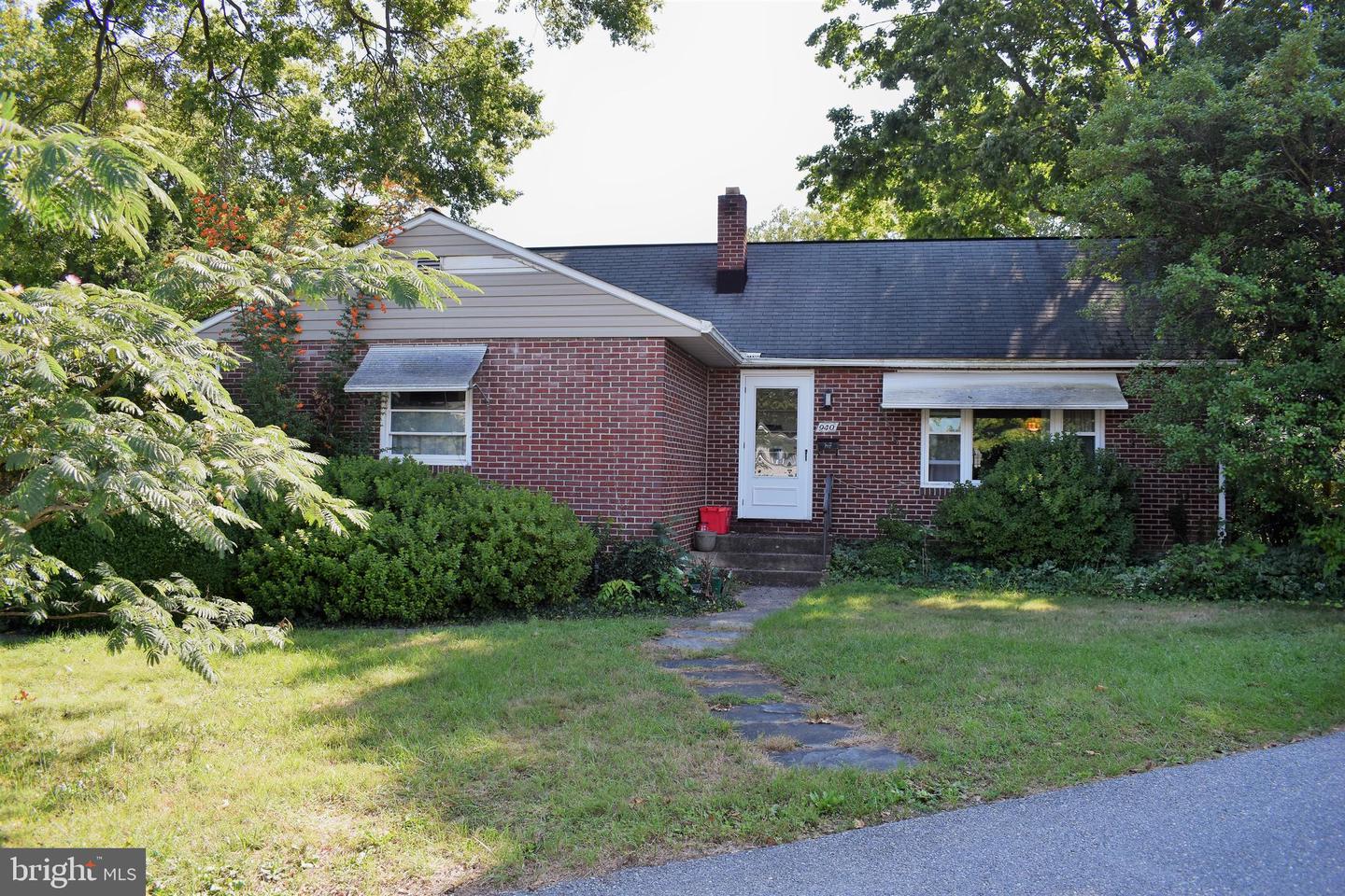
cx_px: 672
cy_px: 448
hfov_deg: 67.4
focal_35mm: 27
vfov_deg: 47.9
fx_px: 1009
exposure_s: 1/200
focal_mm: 18
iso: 100
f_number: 5.6
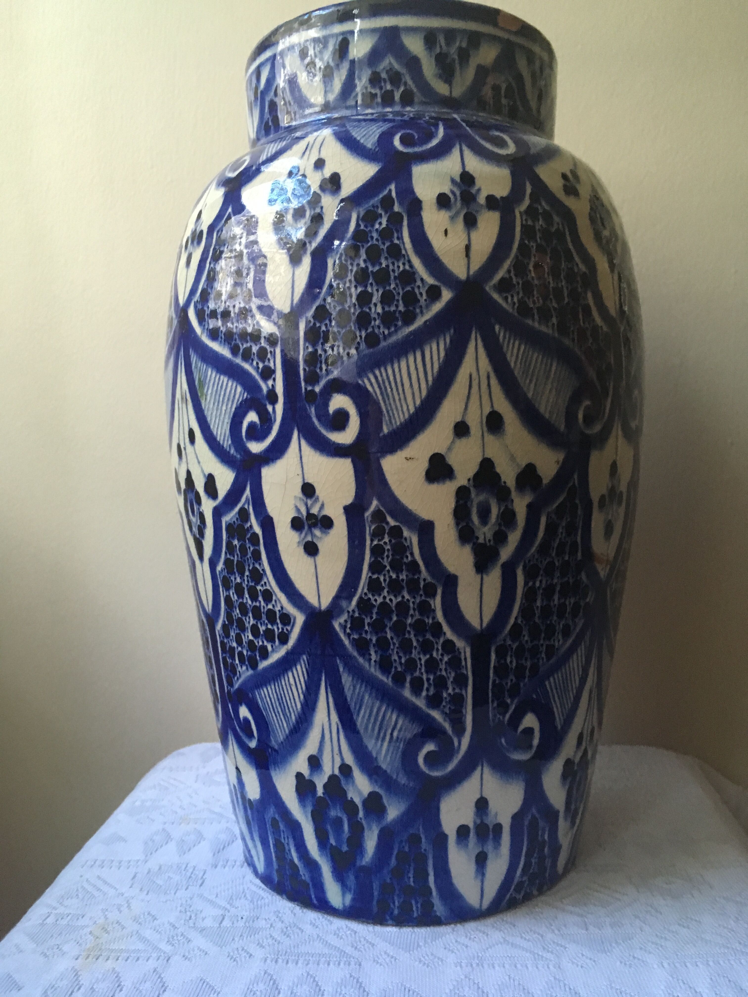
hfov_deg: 48.2
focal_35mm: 29
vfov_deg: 61.7
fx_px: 836
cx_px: 374
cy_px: 498
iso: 200
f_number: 2.2
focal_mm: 4.15
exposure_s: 1/25
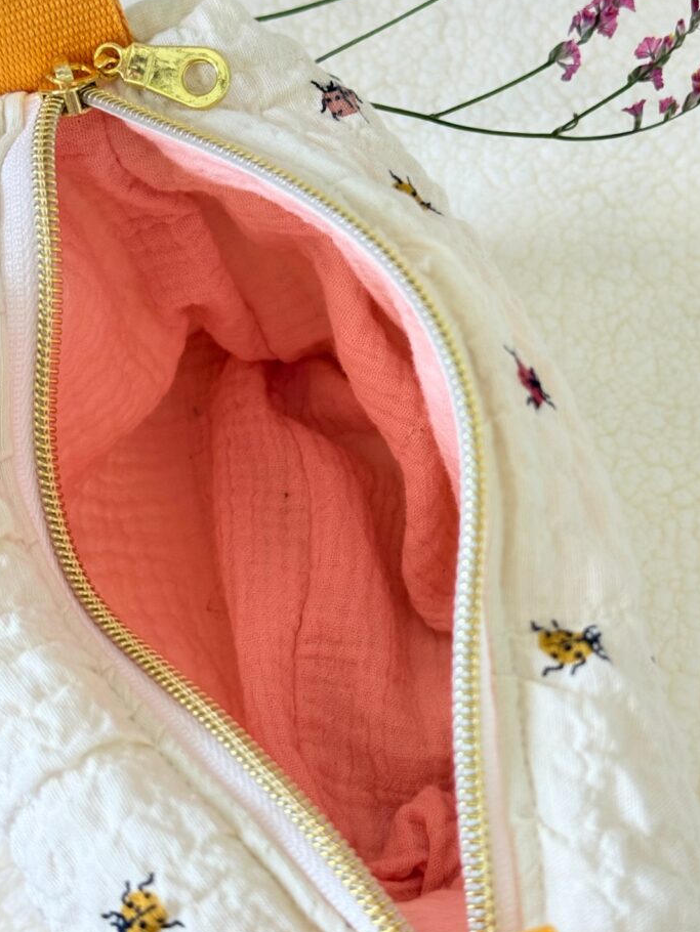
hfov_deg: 27.0
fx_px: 1455
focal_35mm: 54
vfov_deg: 35.5
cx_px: 358
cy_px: 496
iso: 125
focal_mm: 6.76
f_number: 1.78
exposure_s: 1/96
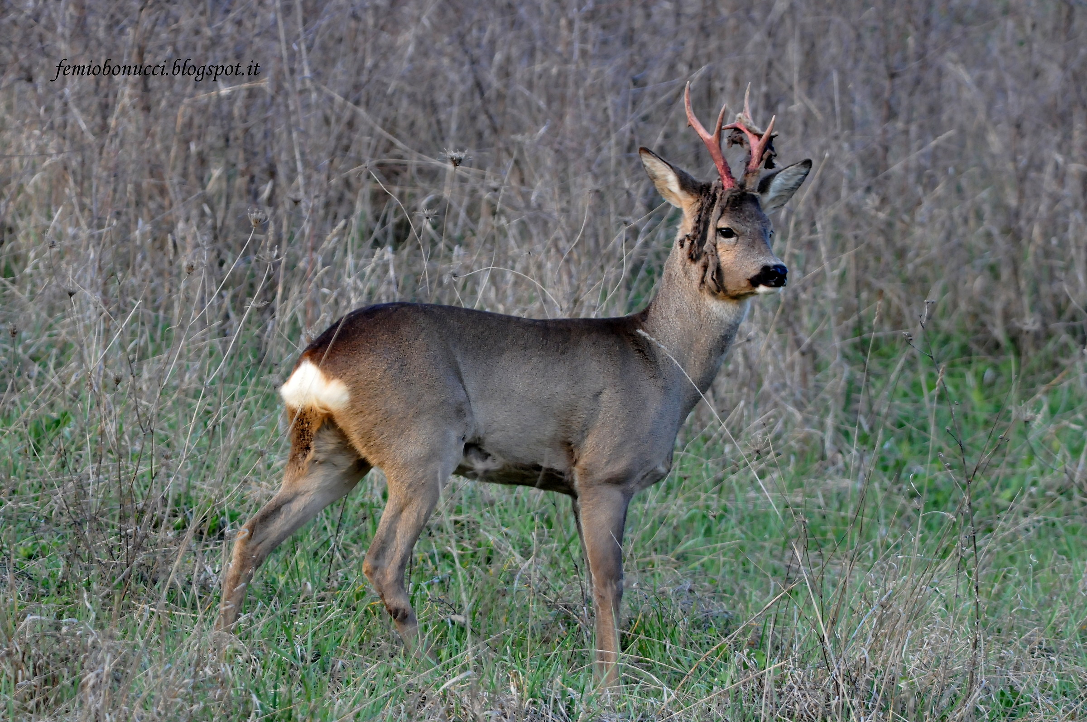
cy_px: 361
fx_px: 22618
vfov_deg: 1.8
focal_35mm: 750
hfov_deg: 2.8
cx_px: 544
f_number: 8
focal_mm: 500
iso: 1000
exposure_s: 1/250
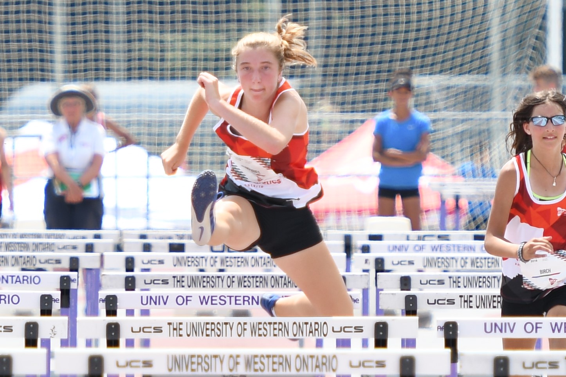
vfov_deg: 5.4
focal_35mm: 255
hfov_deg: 8.1
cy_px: 188
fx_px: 4009
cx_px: 283
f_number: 2.8
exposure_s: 1/1000
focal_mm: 170
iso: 100
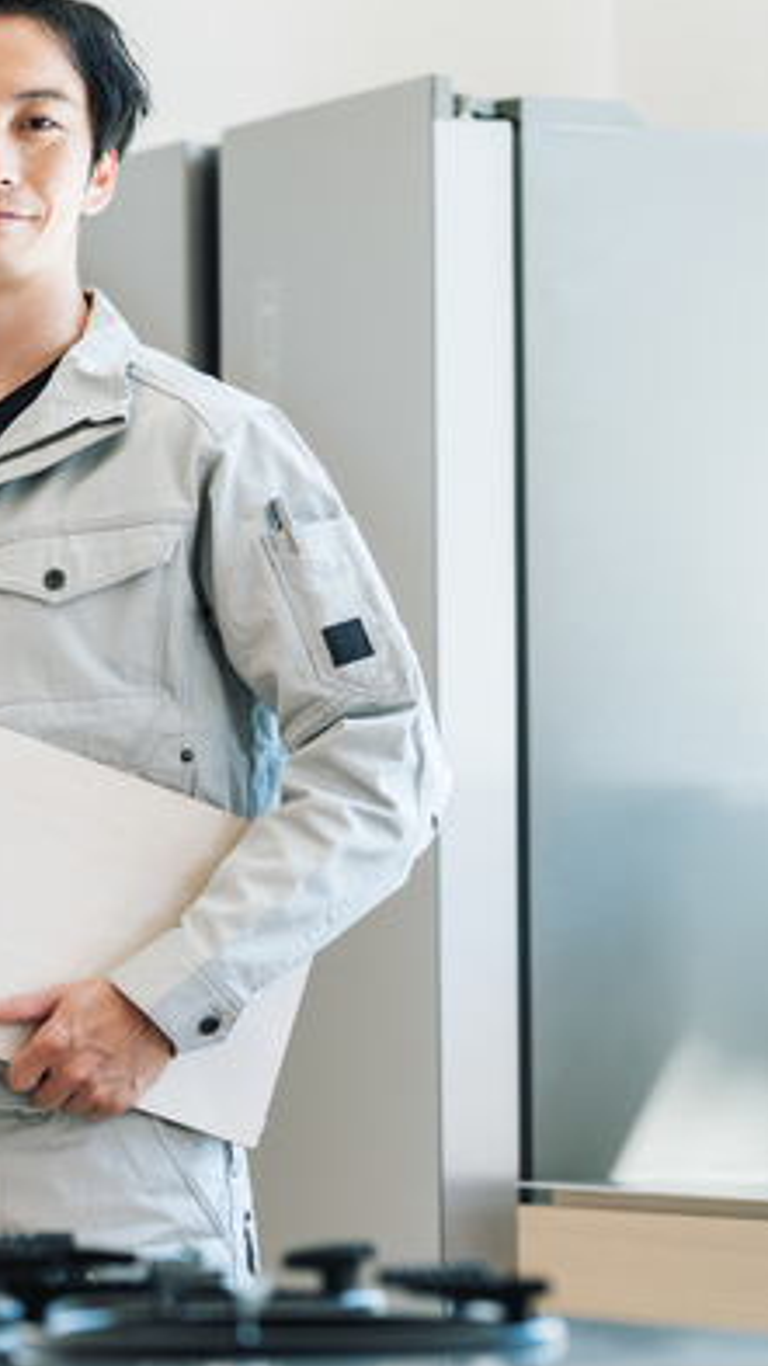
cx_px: -264
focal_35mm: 179
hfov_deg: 6.7
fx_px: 6482
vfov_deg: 12.0
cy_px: 667
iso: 400
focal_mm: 105
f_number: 2.8
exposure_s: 1/200
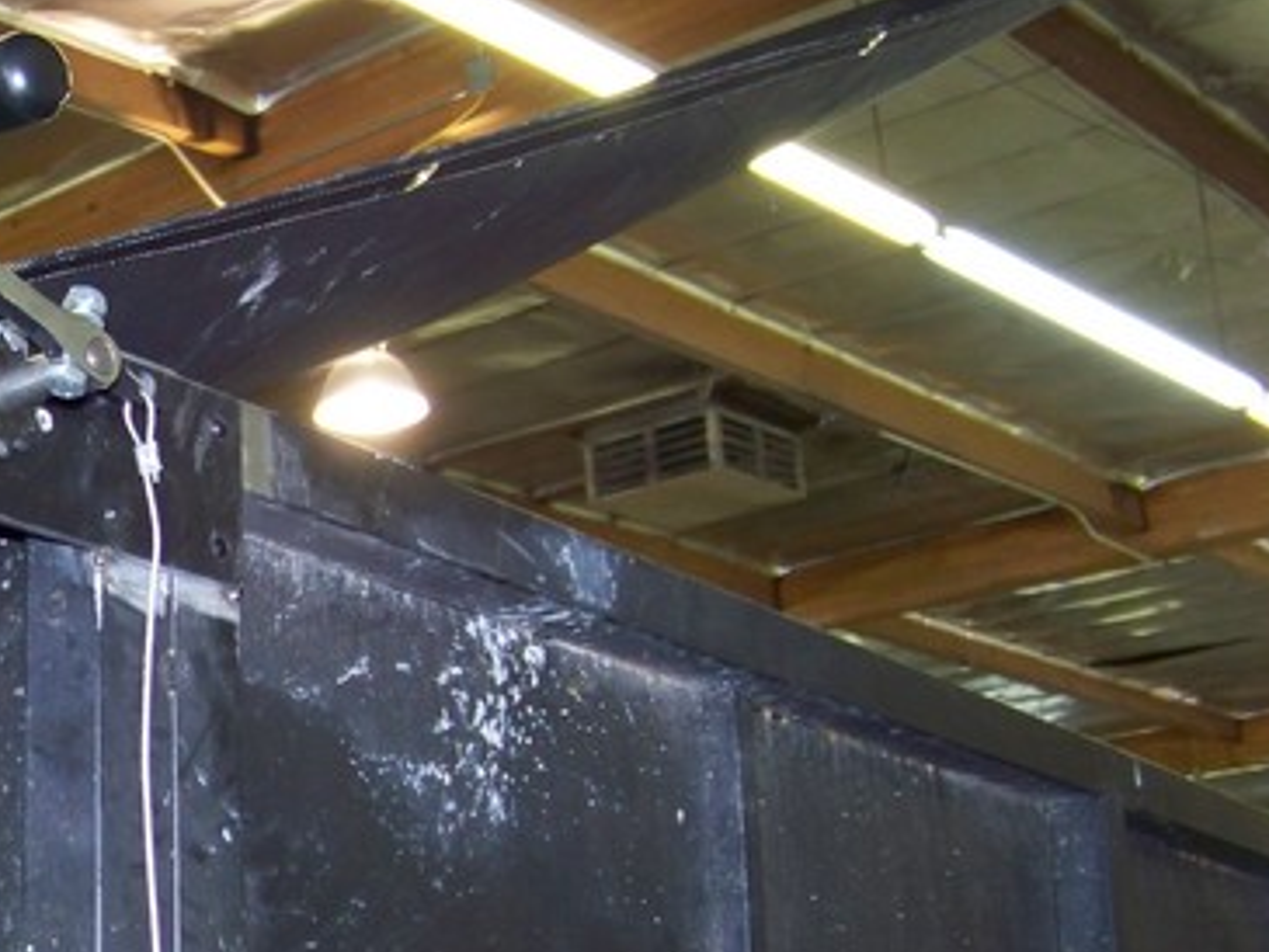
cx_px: 104
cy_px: 724
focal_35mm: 69
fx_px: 2530
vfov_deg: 21.1
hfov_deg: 27.1
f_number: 2.8
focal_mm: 5.85
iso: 200
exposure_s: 1/30
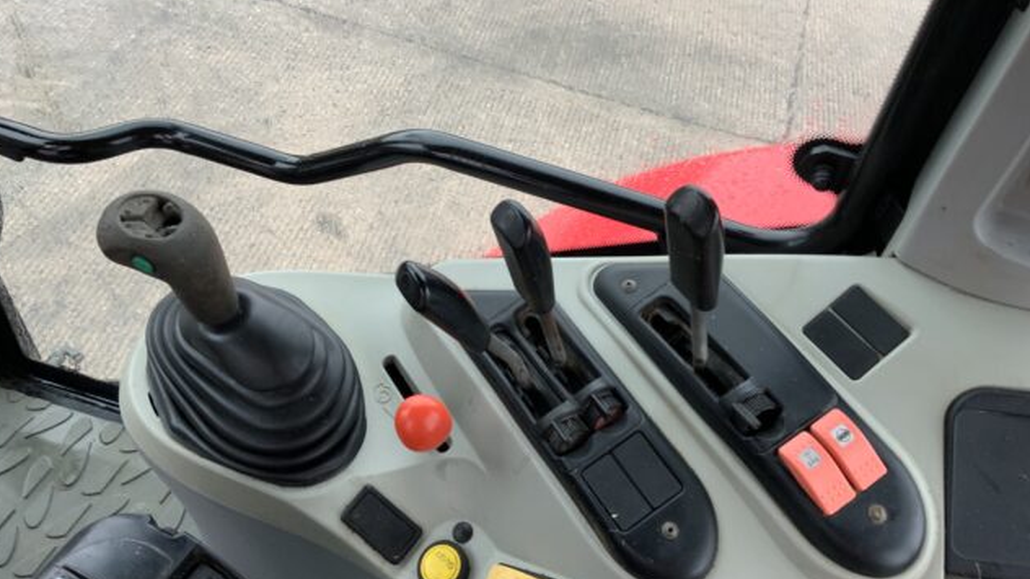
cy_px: 298
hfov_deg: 61.0
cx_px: 510
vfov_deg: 36.6
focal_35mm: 32
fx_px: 874
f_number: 1.8
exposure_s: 1/60
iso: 32
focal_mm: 3
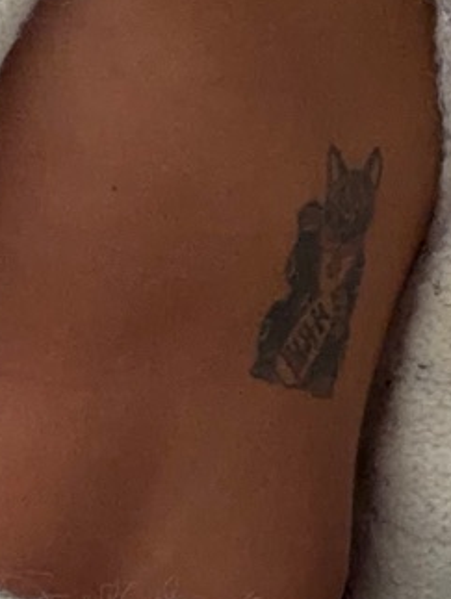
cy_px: 686
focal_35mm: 304
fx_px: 5271
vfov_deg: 6.5
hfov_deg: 4.9
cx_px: 91
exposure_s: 1/769
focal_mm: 6.76
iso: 64
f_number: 1.78
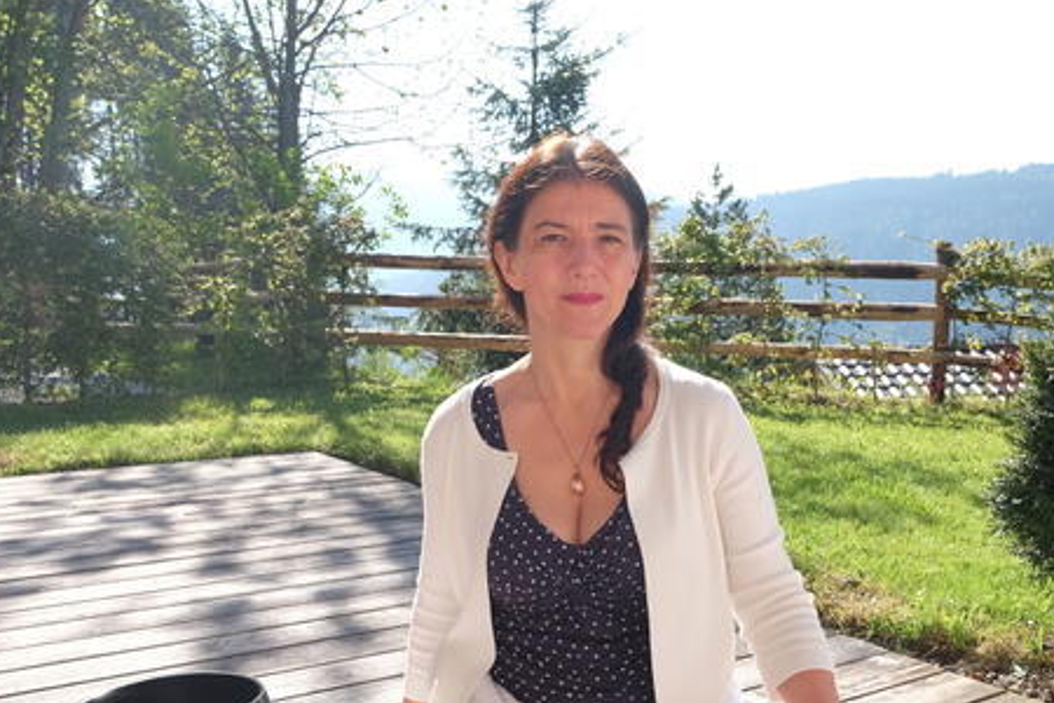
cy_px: 485
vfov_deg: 33.0
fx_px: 1171
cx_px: 623
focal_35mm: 40
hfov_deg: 48.2
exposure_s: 1/500
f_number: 4.5
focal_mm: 16
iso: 200
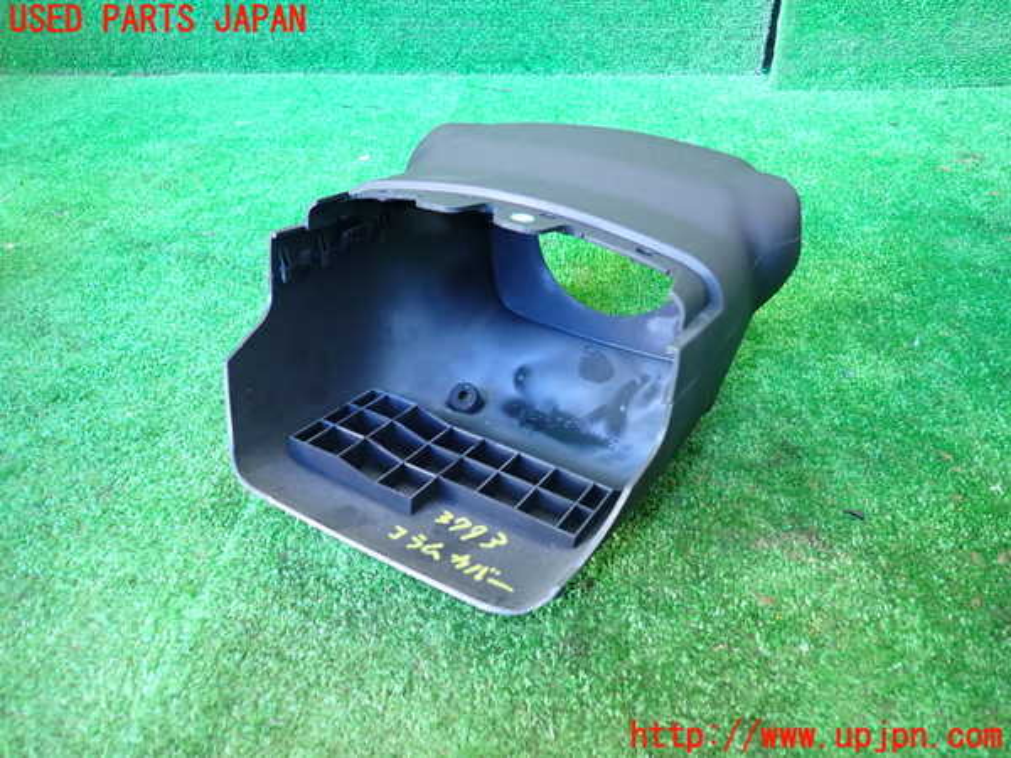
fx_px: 730
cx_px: 506
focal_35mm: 25
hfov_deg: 69.4
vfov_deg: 54.9
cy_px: 379
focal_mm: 4.5
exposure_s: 1/30
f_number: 2
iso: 400
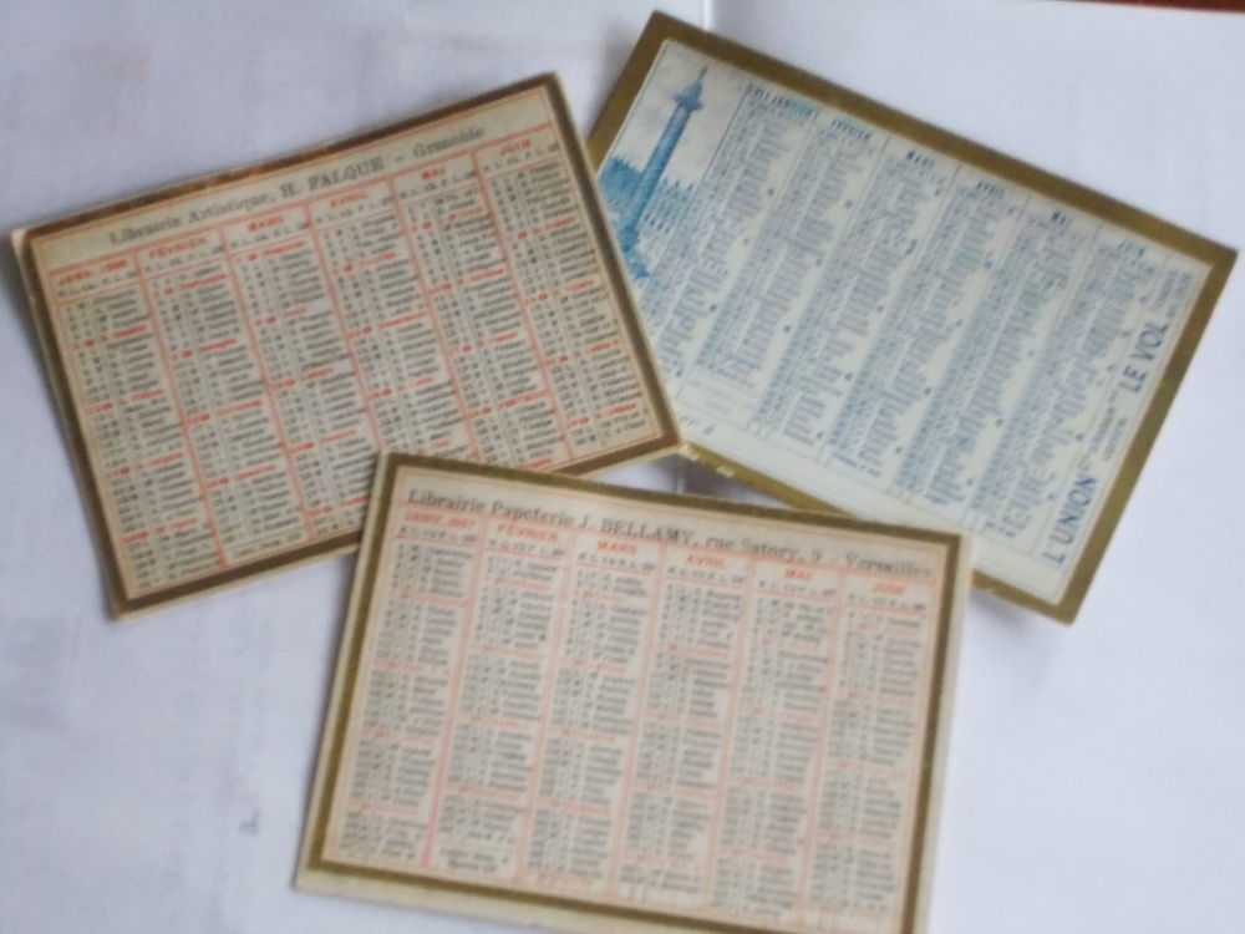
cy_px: 467
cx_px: 622
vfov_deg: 19.4
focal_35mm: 76
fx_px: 2733
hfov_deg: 25.7
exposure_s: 1/10
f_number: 5.8
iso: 800
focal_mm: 13.5
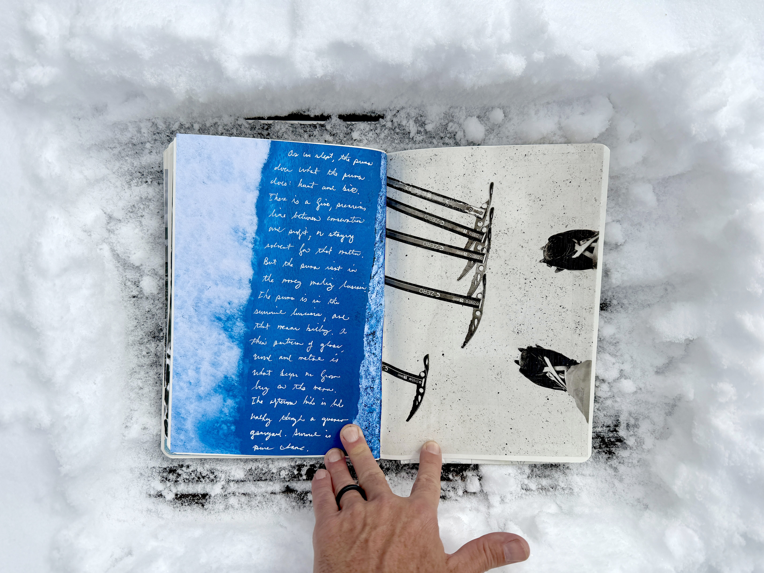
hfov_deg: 71.6
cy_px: 286
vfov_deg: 56.8
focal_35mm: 24
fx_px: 530
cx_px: 382
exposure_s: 1/14286
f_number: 1.78
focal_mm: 6.76
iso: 80
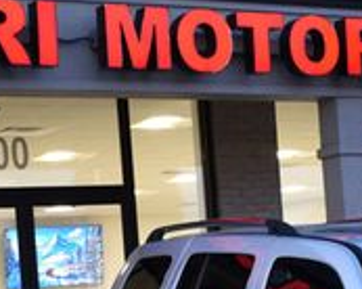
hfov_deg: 16.0
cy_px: 366
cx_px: 243
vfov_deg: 12.5
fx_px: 1281
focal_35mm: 120
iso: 450
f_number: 4
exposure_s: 1/60
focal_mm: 23
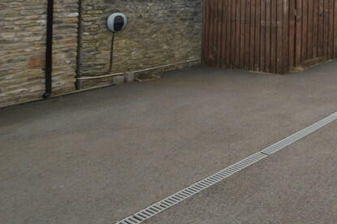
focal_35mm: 37
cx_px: 409
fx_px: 346
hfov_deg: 38.0
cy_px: -24
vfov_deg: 31.7
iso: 100
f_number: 6.3
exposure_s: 1/200
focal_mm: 10
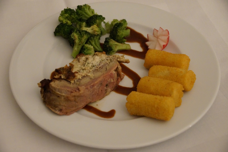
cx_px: 114
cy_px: 76
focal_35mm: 75
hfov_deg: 27.0
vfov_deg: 18.2
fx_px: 475
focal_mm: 50
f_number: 5
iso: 3200
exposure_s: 1/25
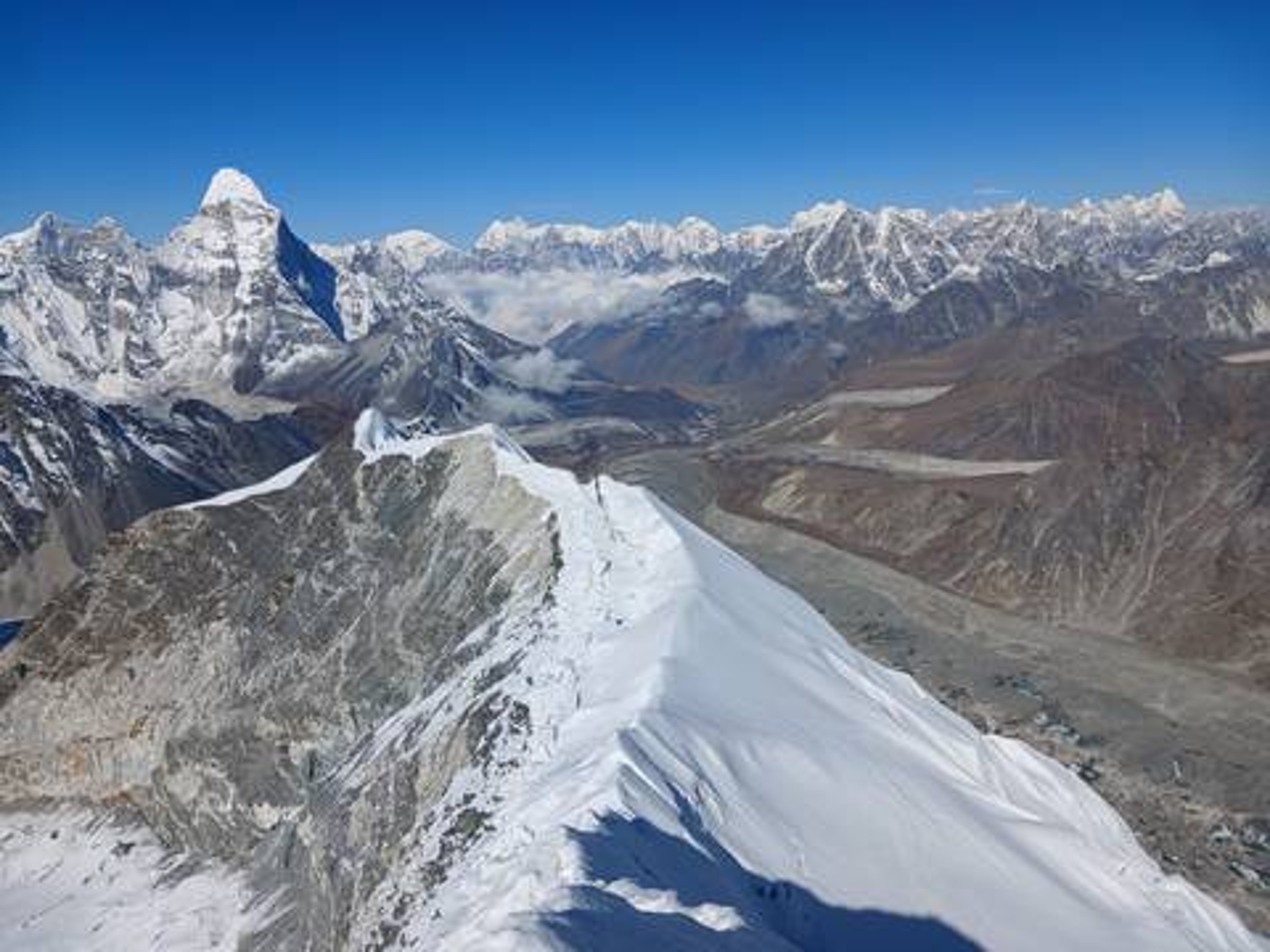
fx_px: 991
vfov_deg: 51.4
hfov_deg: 65.3
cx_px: 635
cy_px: 476
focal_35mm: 27
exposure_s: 1/1592
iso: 20
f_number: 1.8
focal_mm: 4
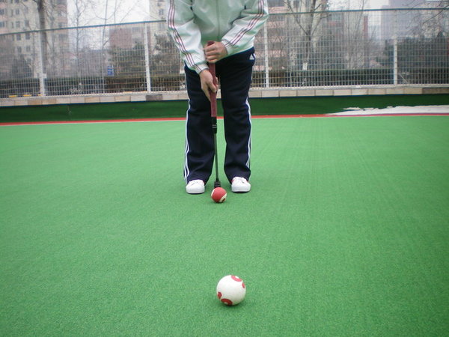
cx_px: 224
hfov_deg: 49.0
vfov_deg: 37.7
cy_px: 168
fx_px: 493
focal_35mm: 38
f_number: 3.1
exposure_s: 1/100
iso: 64
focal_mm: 6.3
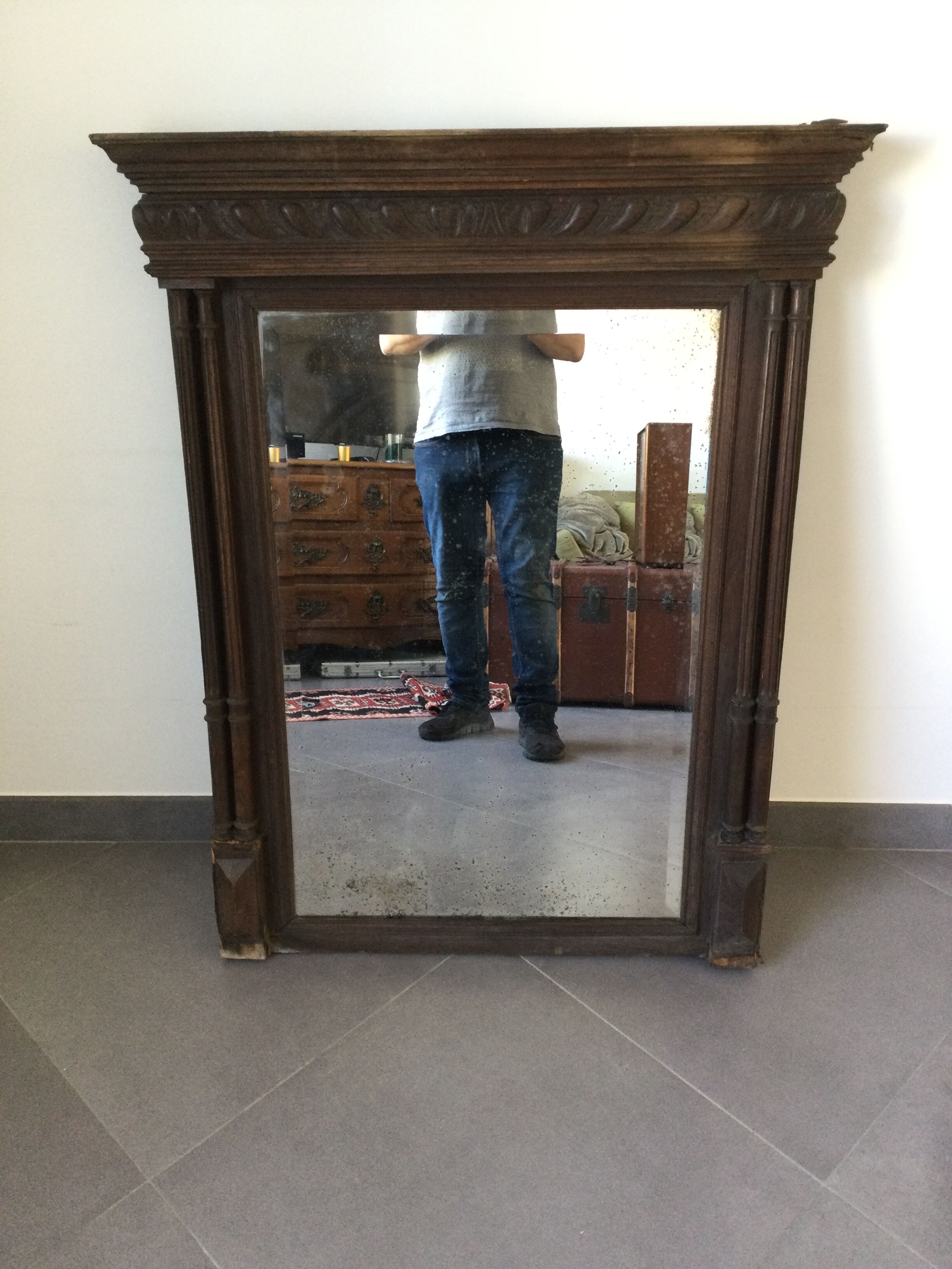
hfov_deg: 45.4
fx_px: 1137
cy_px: 634
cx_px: 476
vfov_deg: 58.4
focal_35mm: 31
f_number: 2.4
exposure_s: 1/33
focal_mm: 3.3
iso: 160
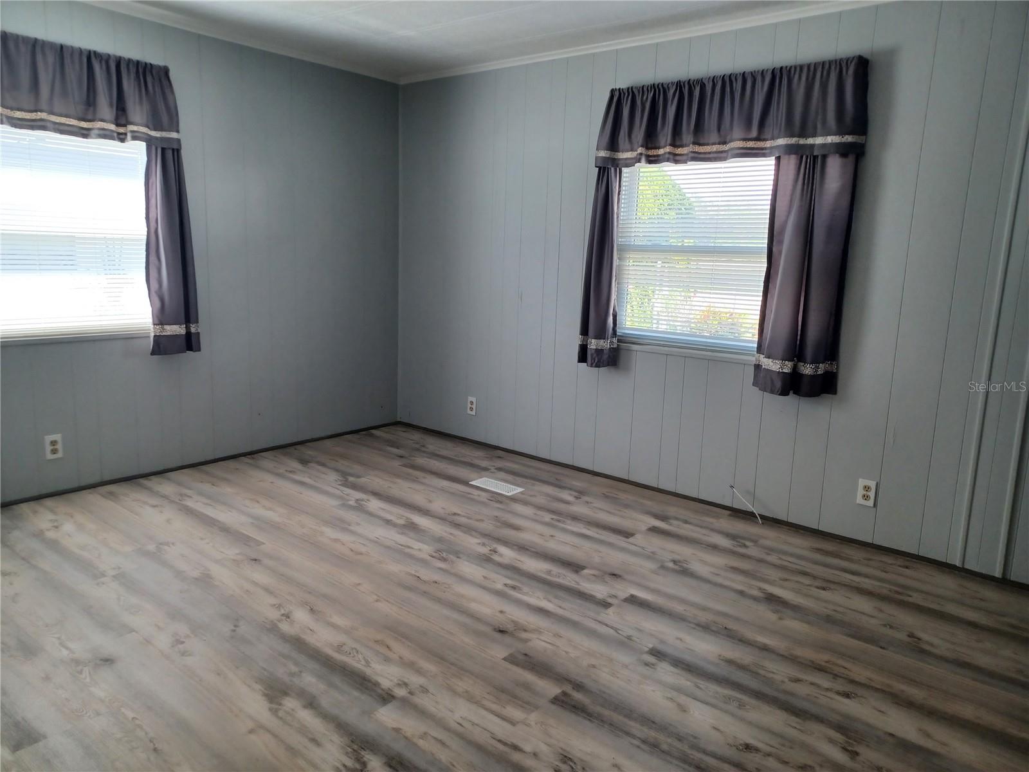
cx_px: 514
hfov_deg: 69.4
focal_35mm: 25
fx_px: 743
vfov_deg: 54.9
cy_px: 386
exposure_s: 1/60
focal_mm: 4.6
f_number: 1.8
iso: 200
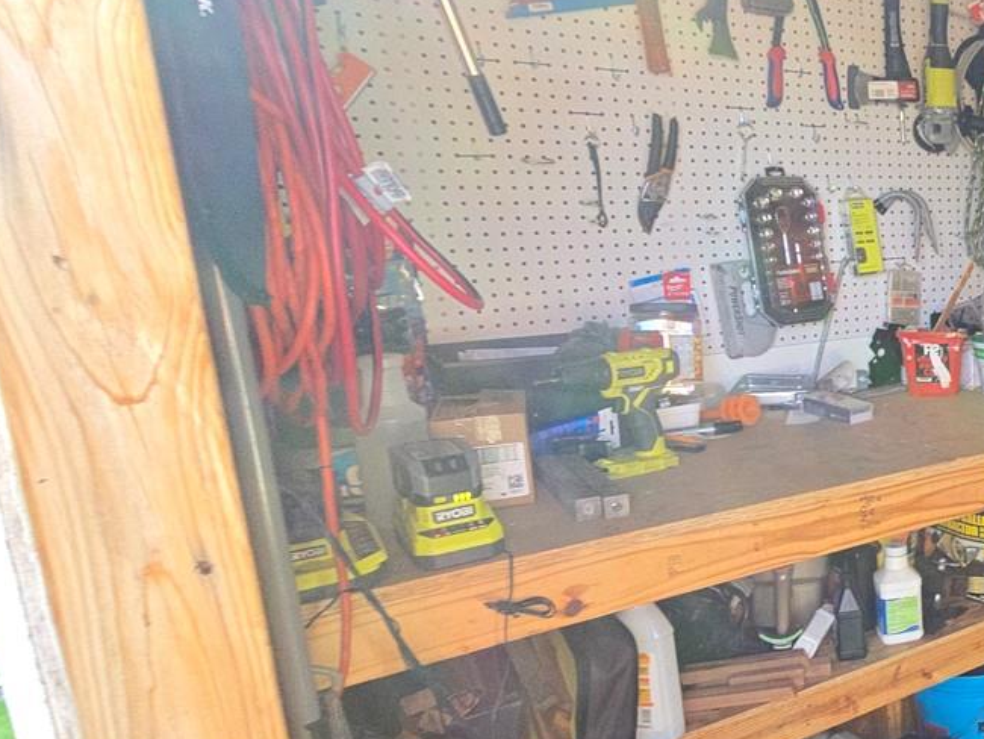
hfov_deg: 42.5
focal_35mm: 32
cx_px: 1119
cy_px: 404
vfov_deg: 44.1
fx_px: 910
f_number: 2.2
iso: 80
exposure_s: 1/60
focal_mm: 2.2
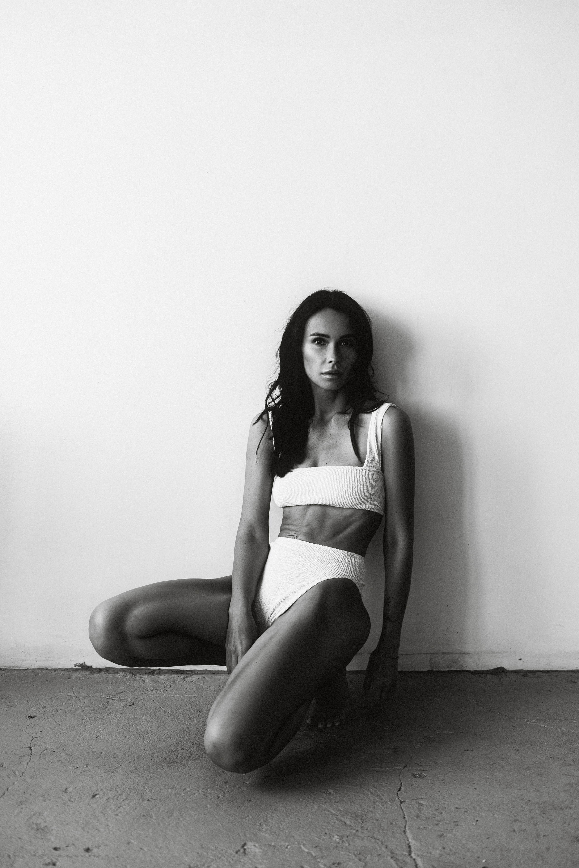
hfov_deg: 27.0
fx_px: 1206
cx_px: 290
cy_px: 434
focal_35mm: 50
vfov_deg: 39.6
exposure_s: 1/160
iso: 320
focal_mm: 50
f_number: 3.2
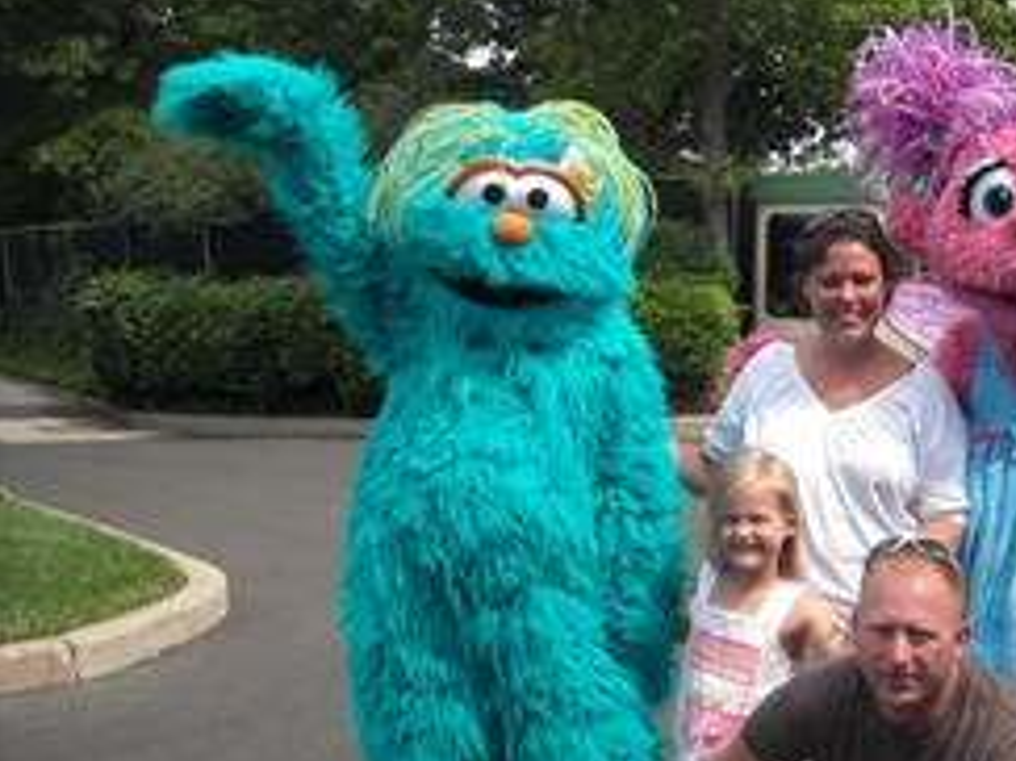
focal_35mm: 53
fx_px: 1555
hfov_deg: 35.4
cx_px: 761
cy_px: 485
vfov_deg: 27.4
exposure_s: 1/184
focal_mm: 5.7
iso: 64
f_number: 5.6
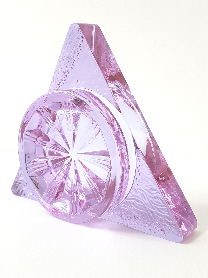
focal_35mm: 26
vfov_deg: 67.3
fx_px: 208
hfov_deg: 53.1
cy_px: 139
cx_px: 104
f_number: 1.7
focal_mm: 4.2
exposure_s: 1/50
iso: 100
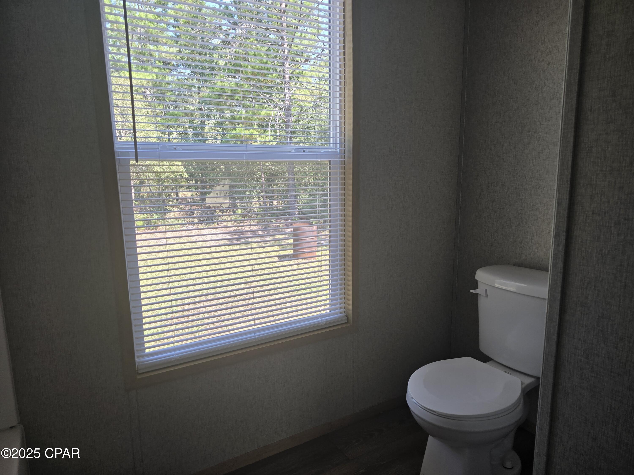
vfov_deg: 58.9
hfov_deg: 73.9
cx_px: 317
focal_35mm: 23
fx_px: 421
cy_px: 238
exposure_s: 1/180
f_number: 1.7
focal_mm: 6.3
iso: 64
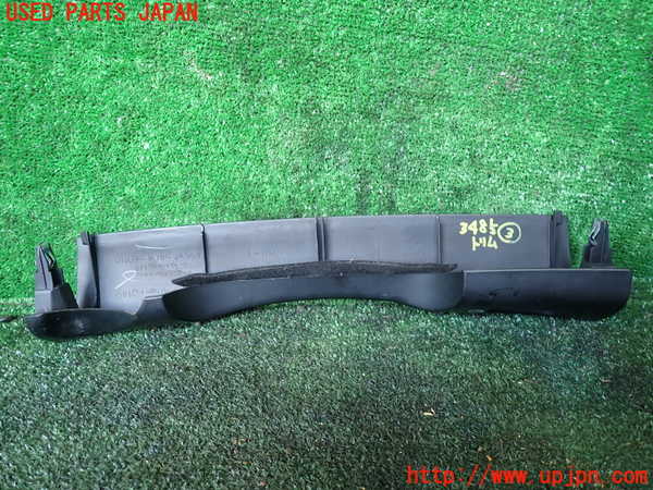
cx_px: 326
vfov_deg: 54.9
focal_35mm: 25
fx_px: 472
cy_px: 245
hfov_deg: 69.4
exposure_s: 1/30
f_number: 2
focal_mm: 4.5
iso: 200
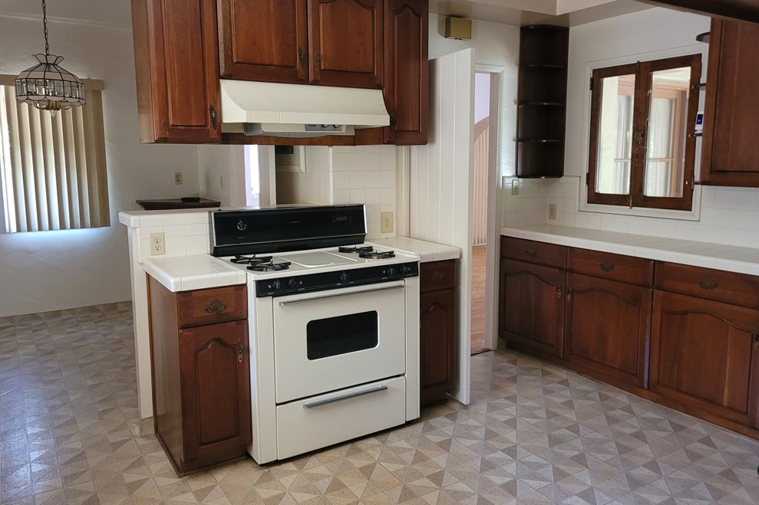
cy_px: 231
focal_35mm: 28
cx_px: 388
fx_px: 590
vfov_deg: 46.3
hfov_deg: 65.5
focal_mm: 5.4
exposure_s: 1/40
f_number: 1.8
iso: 400
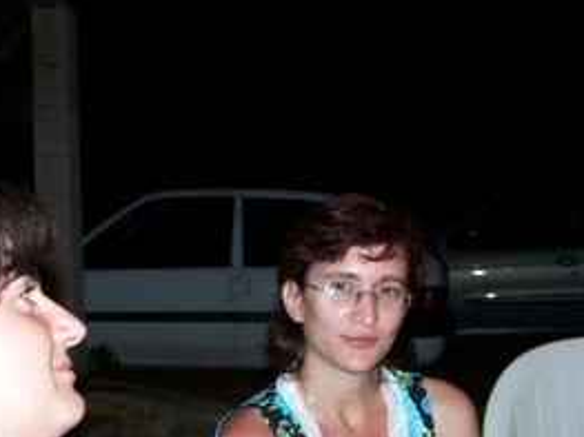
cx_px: 271
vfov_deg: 22.4
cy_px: 319
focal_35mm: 65
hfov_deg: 29.8
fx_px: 1096
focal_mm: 6.3
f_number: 2.8
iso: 140
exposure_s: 1/60
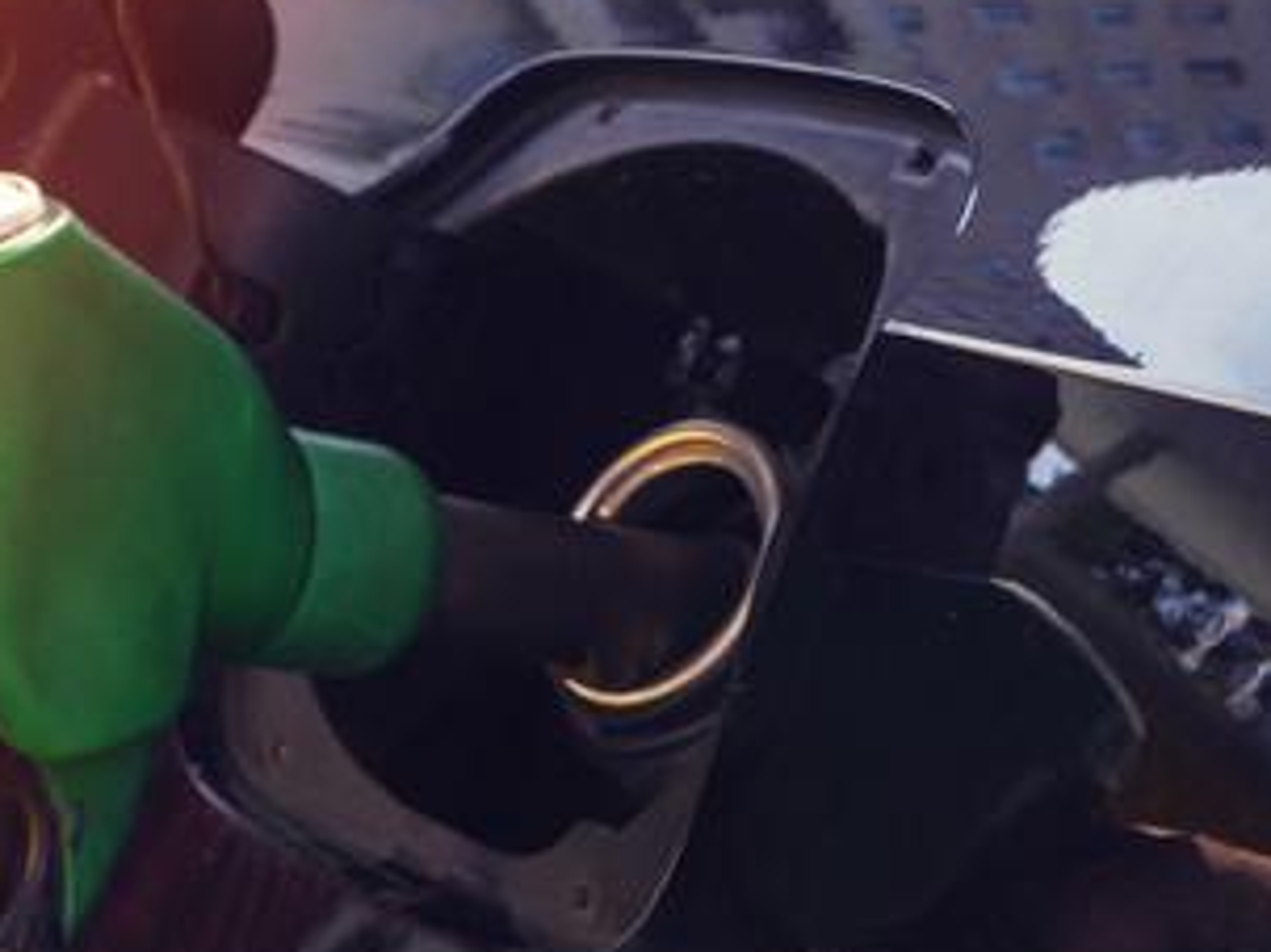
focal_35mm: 145
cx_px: -143
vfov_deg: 10.2
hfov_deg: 13.3
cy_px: 417
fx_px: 5322
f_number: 8
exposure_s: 1/100
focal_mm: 42
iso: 100
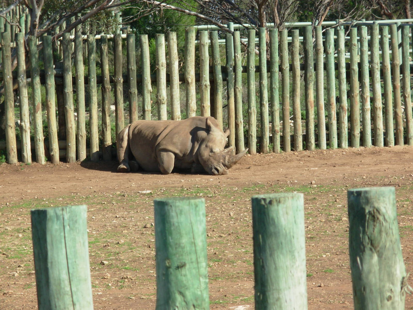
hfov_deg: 10.4
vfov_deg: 7.8
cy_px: 155
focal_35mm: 190
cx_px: 206
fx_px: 2267
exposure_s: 1/136
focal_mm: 31.4
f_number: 5
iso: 50
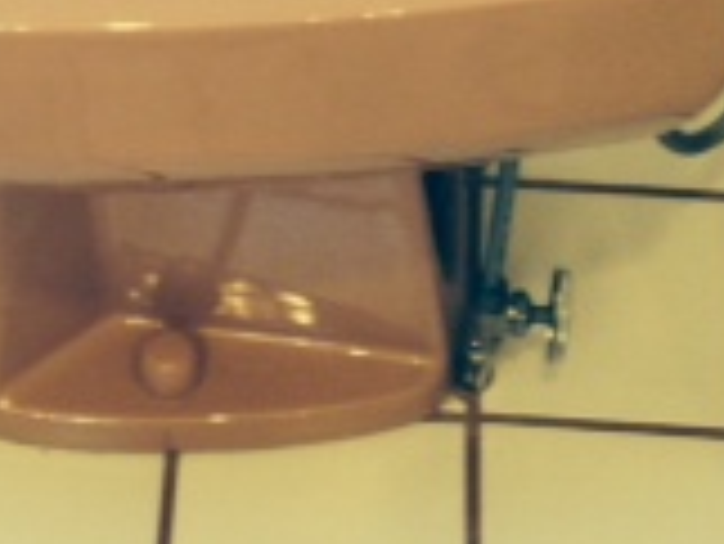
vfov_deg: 11.2
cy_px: 31
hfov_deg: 14.9
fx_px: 2742
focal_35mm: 131
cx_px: 126
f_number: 2.4
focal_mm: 4.12
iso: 64
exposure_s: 1/20
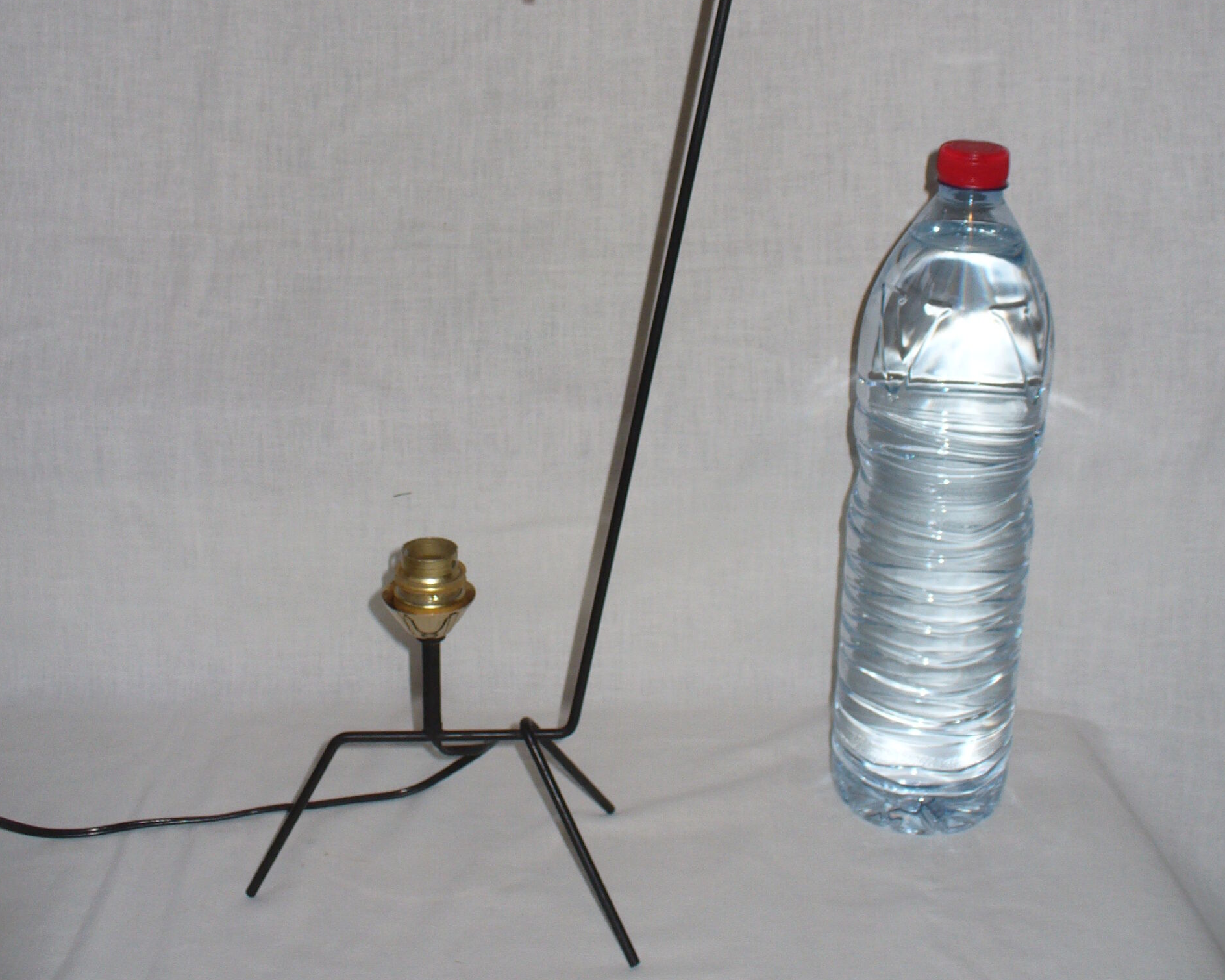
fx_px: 1776
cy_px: 292
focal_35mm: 49
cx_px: 620
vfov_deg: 30.5
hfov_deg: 38.1
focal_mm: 6.1
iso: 80
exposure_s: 1/30
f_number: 2.8
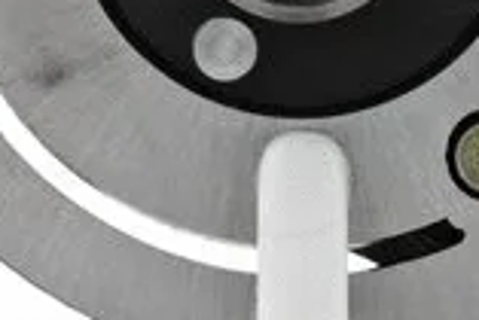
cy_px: -142
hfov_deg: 4.5
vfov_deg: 3.0
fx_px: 6099
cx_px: 336
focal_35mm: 458
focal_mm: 80
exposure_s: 1/15
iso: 1600
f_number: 25
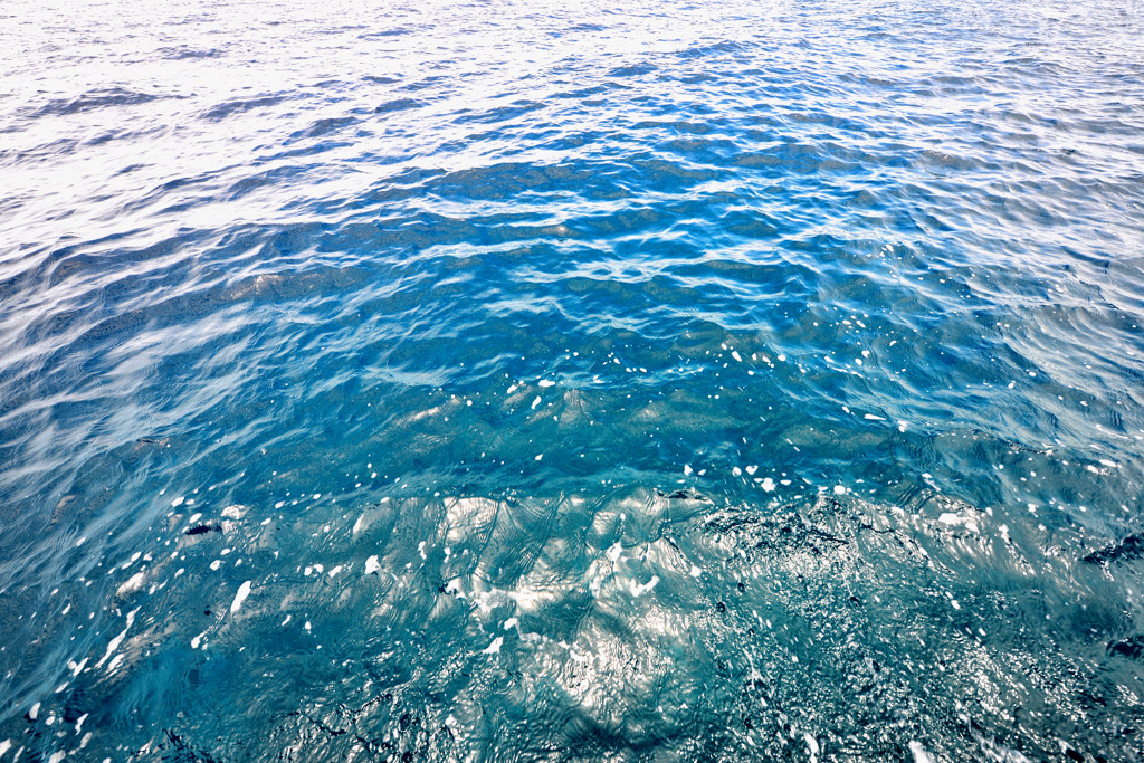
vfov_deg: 81.2
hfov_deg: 104.2
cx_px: 572
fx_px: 445
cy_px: 382
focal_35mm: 14
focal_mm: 14
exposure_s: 1/250
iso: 200
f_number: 8
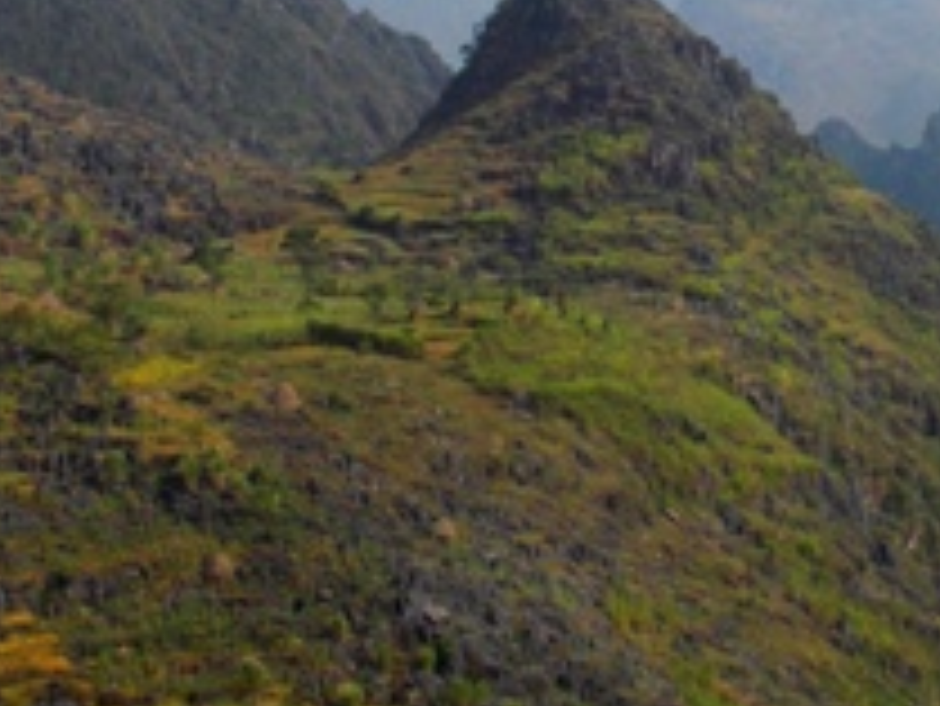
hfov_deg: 25.9
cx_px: 830
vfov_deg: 19.7
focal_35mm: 73
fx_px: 1983
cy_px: 18
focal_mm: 4.1
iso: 80
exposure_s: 1/1500
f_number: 3.3
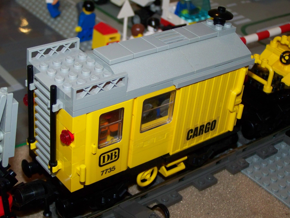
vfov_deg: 21.9
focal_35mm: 67
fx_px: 561
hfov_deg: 29.0
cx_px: 145
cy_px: 109
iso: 200
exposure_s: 1/40
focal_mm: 11.2
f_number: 3.2
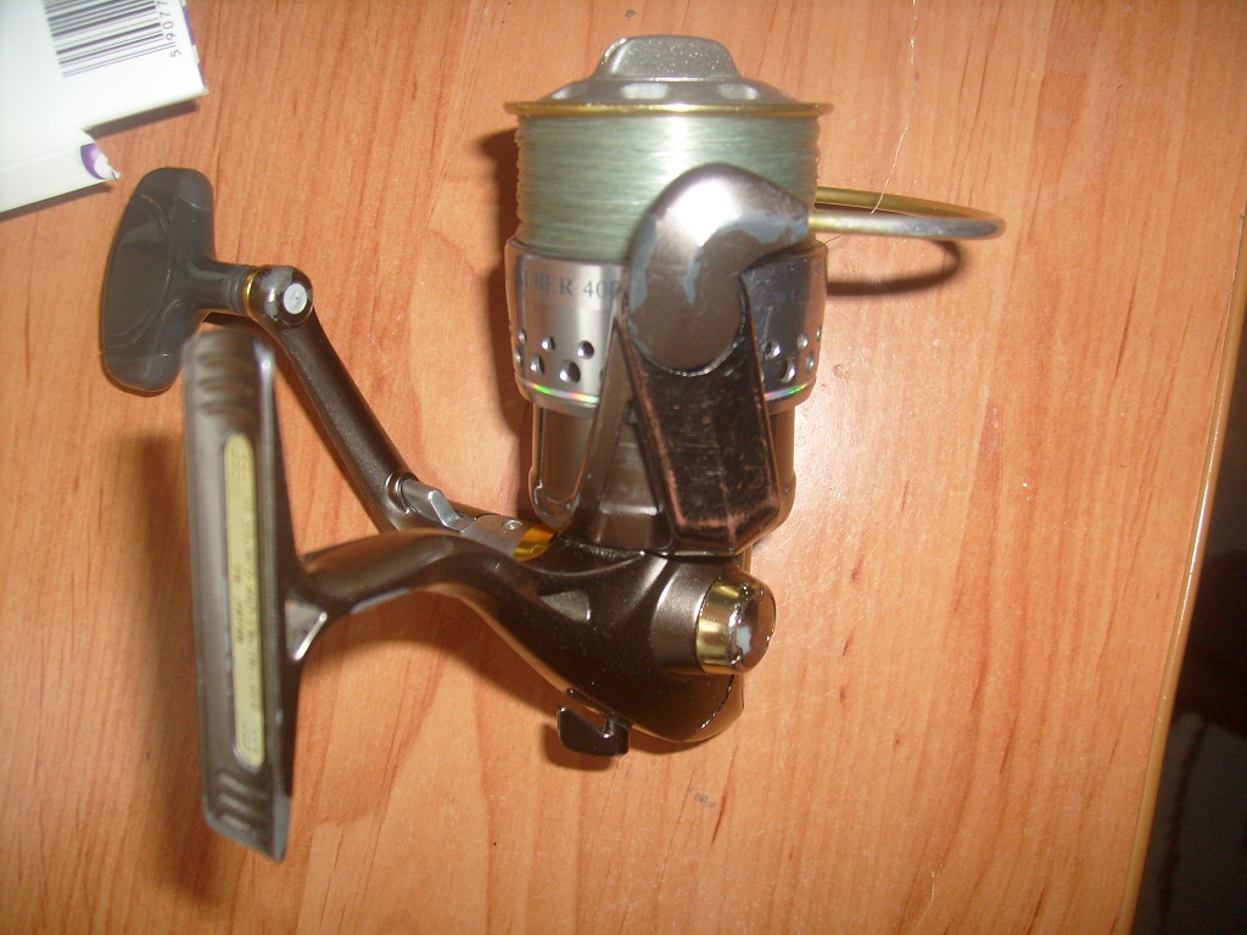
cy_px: 468
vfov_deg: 40.7
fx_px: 1261
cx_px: 624
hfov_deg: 52.6
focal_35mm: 35
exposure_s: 1/45
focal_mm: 5.8
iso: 100
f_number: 2.8
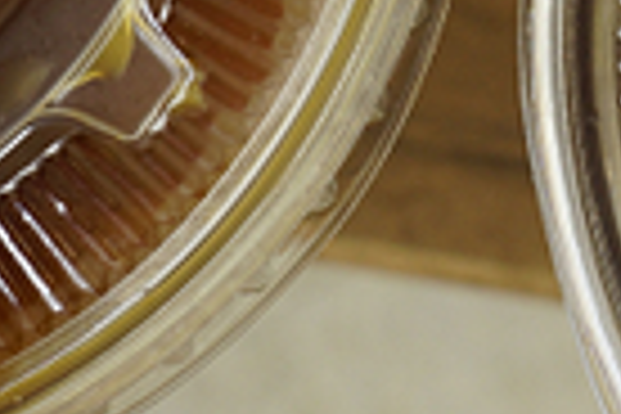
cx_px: 490
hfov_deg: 11.4
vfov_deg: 7.6
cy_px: -104
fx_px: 3088
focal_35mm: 179
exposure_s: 1/30
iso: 100
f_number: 8
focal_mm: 29
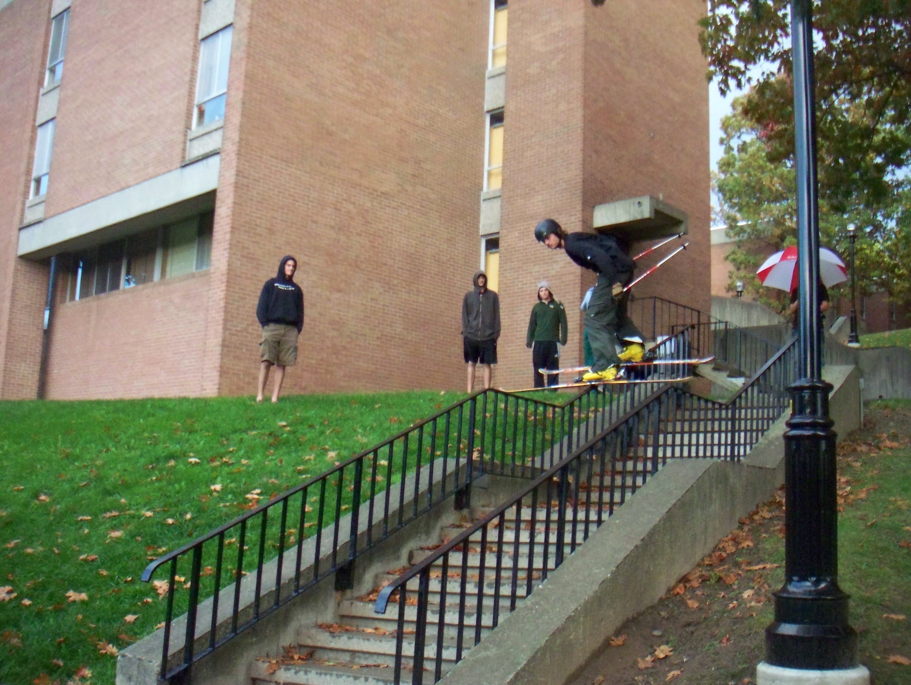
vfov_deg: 37.8
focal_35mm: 38
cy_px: 342
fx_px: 1001
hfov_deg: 48.9
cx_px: 456
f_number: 3.9
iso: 400
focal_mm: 6.3
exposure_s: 1/200
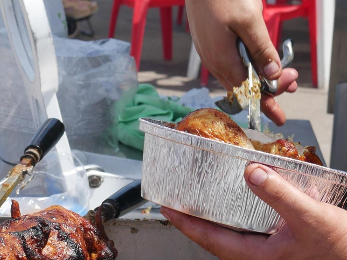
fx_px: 1594
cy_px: 267
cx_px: 39
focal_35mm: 159
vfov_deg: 9.3
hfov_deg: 12.3
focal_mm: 32
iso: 200
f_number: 8
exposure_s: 1/320
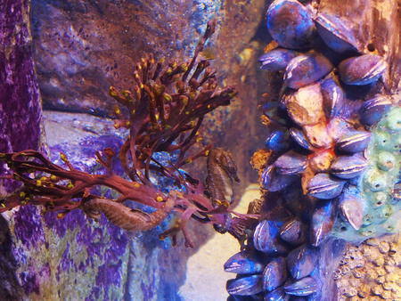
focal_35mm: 76
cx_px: 200
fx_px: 881
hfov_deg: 25.6
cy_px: 150
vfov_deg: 19.4
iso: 800
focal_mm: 16.1
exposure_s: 1/25
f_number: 2.8
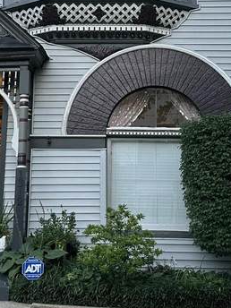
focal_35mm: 67
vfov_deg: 28.5
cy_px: 73
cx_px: 107
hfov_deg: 21.9
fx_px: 596
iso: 250
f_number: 1.78
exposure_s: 1/114
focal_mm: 6.86
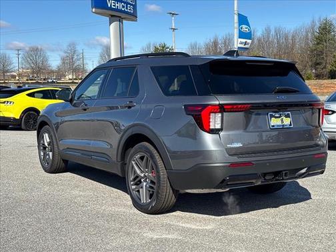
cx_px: 168
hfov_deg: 39.7
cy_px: 126
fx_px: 466
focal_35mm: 48
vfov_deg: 30.3
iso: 64
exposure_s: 1/3425
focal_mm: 6.76
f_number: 1.78
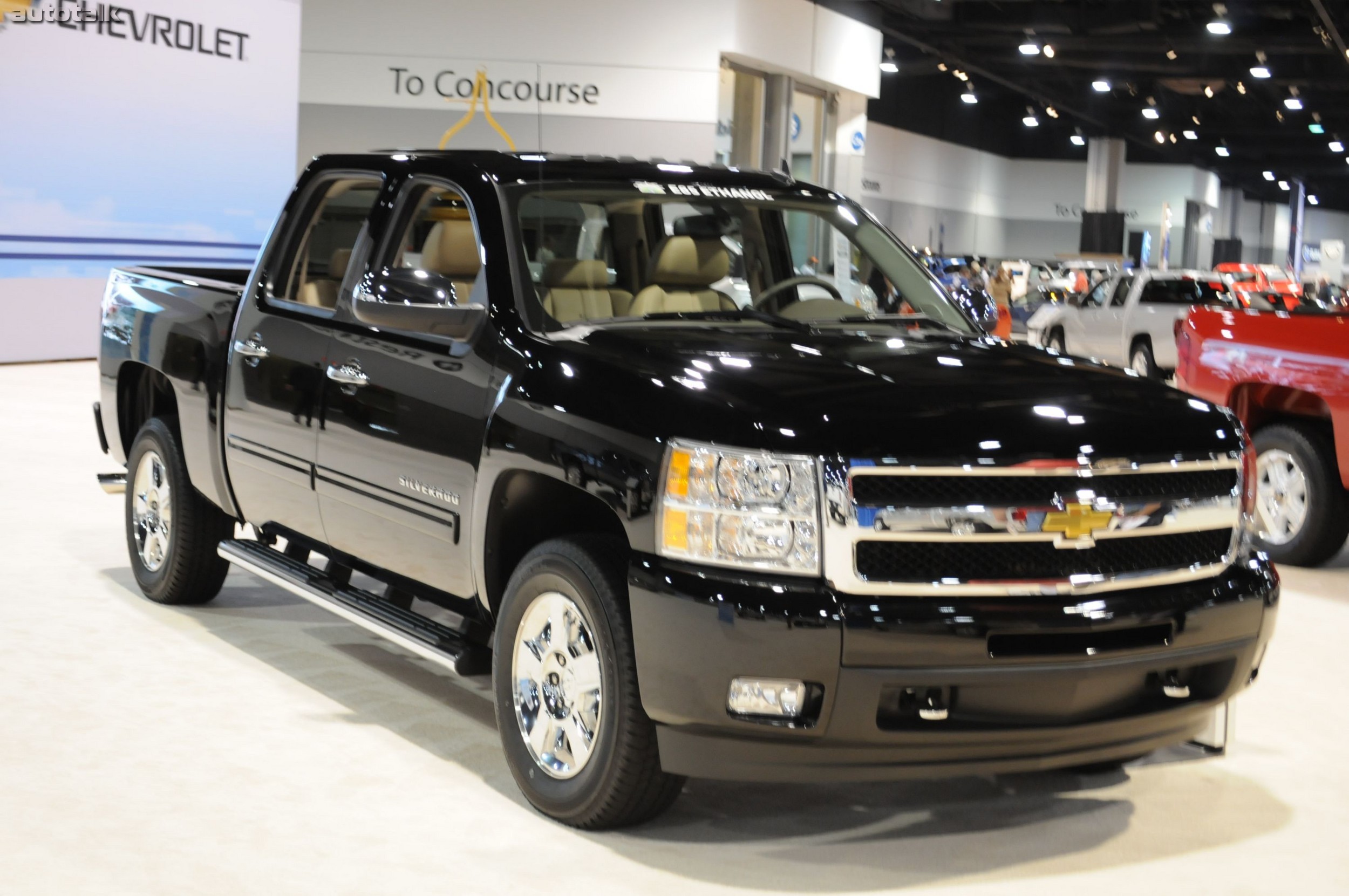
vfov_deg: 25.0
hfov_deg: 36.9
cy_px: 448
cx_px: 674
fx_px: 2021
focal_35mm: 54
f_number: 5
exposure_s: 1/15
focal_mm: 36
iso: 800
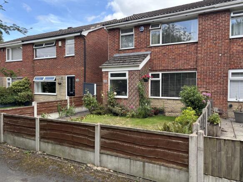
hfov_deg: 67.3
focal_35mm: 26
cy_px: 91
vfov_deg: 53.0
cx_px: 122
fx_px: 182
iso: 50
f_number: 1.6
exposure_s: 1/662
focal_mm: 5.96
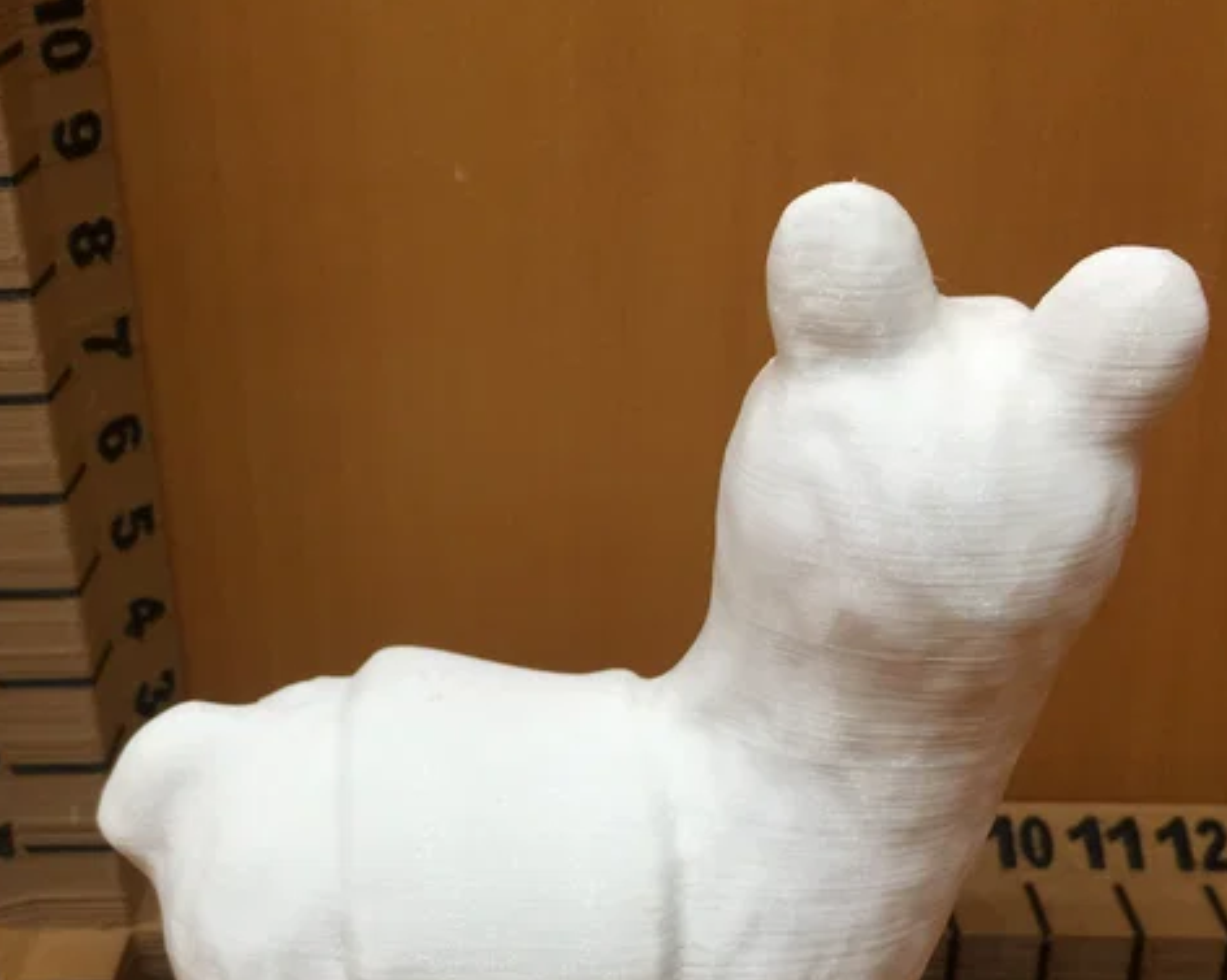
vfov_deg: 29.6
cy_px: 766
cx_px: 529
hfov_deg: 37.3
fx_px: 1815
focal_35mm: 50
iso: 32
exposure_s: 1/15
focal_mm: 4.15
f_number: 2.2
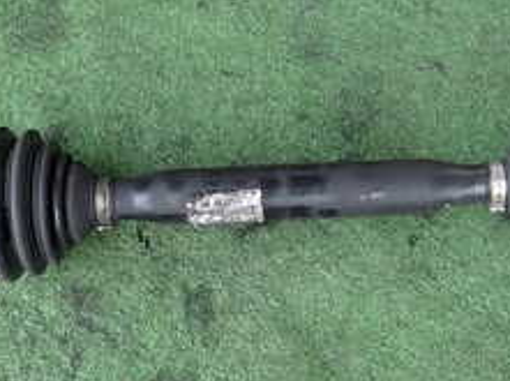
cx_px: 295
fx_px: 1000
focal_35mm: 68
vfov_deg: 21.5
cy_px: 166
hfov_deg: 28.6
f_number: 2.8
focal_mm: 4.5
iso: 100
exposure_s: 1/200
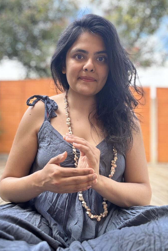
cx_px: 72
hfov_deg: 41.0
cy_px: 127
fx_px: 224
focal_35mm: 32
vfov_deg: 58.7
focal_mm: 2.69
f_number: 1.9
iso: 32
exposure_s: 1/121
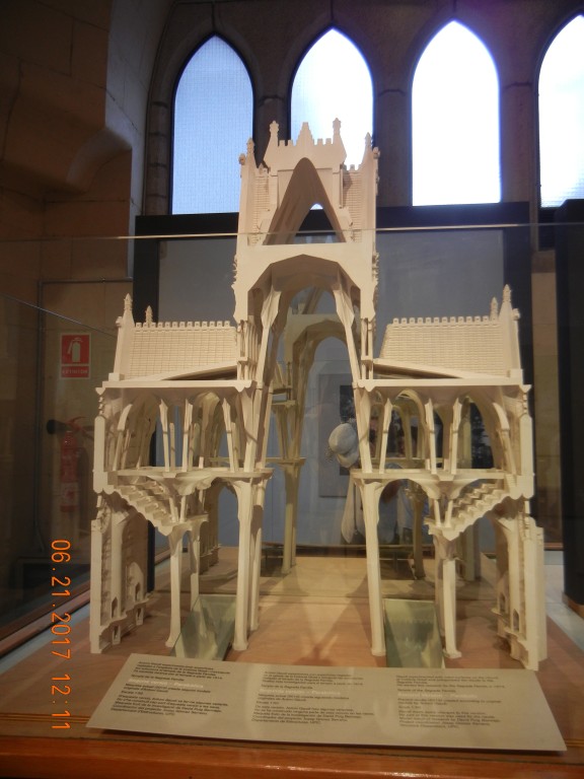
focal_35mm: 30
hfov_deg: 46.8
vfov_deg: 60.0
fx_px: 675
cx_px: 292
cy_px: 390
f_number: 3.5
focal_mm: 5.4
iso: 182
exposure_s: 1/30
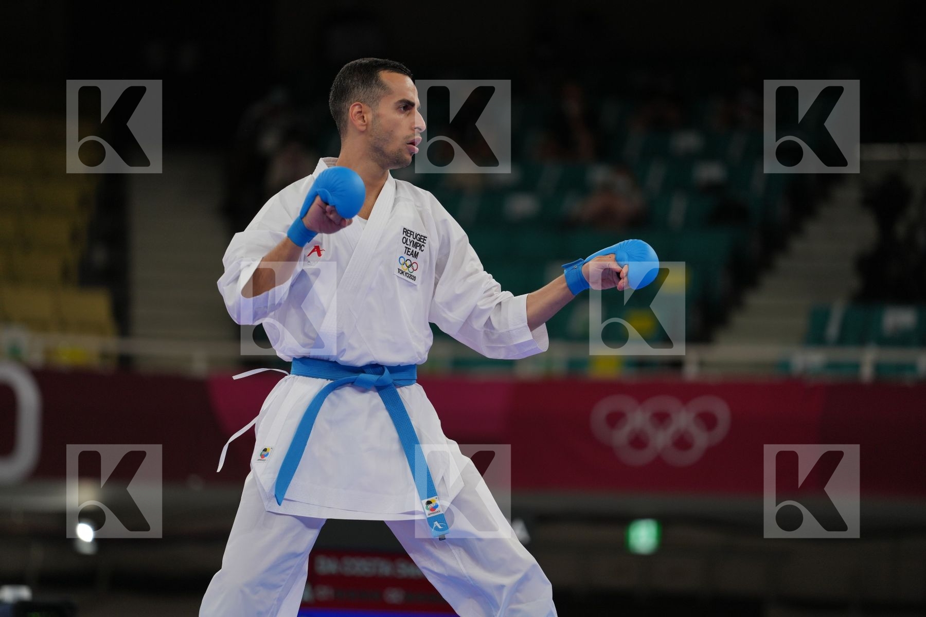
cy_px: 308
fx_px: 5144
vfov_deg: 6.9
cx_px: 463
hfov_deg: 10.3
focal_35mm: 200
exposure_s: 1/1000
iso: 400
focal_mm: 200
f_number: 2.8
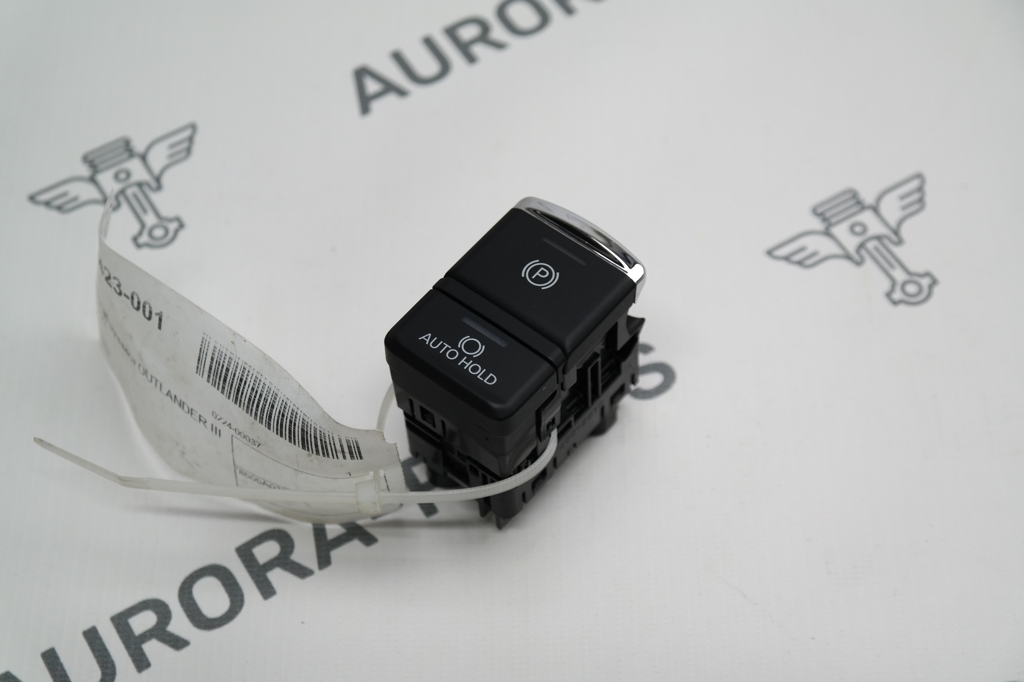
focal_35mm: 69
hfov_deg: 29.2
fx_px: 1963
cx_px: 512
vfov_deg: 19.7
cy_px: 341
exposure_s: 1/80
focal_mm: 45
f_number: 5
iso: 200
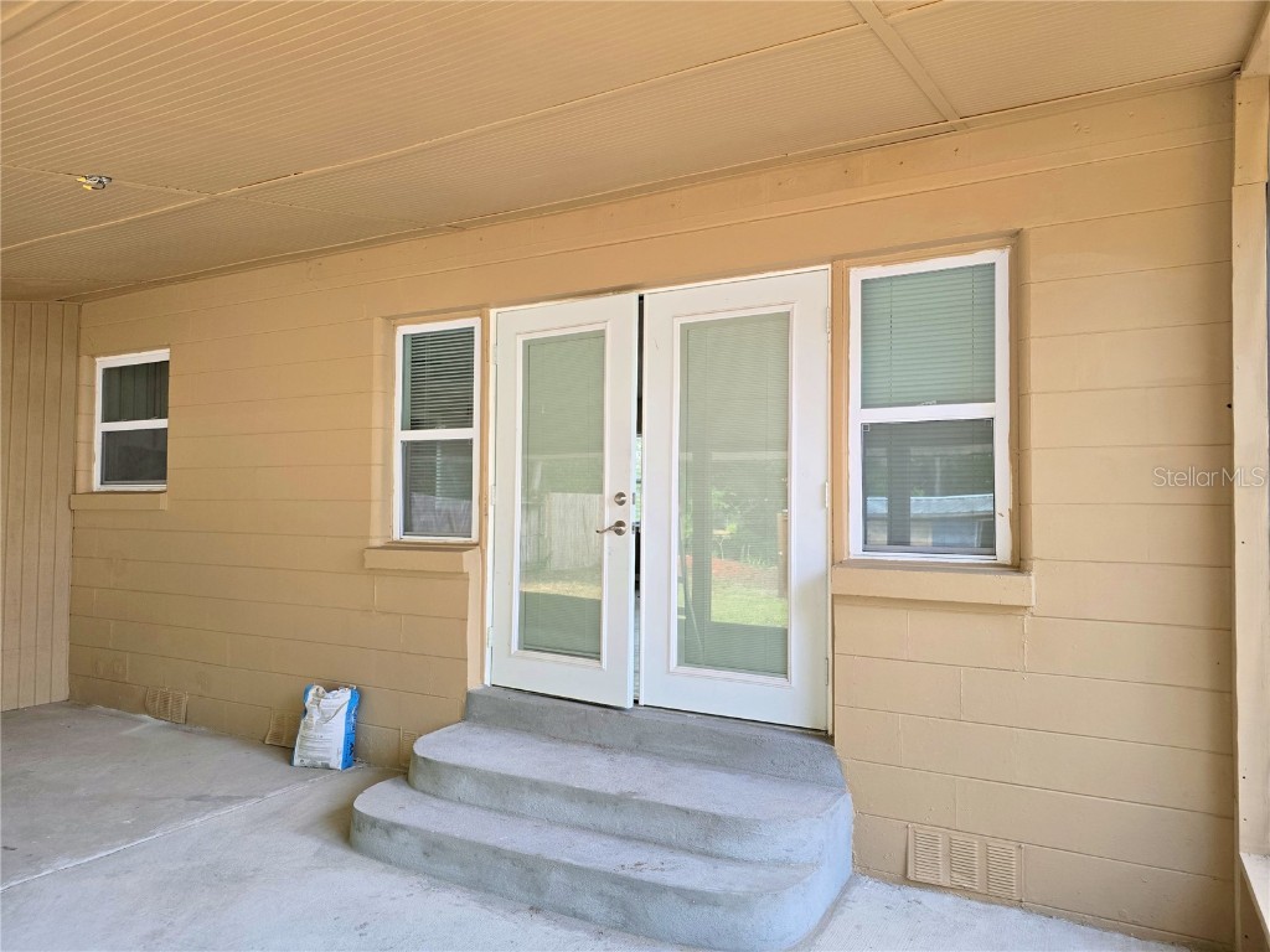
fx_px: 844
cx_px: 635
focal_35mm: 23
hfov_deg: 73.9
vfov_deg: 58.9
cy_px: 476
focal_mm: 6.3
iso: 160
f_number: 1.7
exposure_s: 1/180
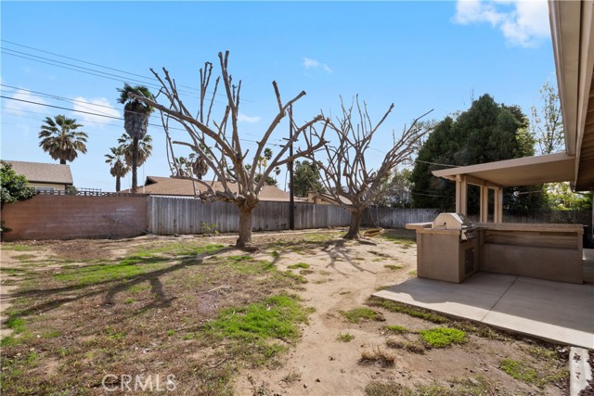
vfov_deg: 73.8
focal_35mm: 16
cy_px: 198
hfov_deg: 96.7
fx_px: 264
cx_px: 297
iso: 100
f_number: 22
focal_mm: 16
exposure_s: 1/13
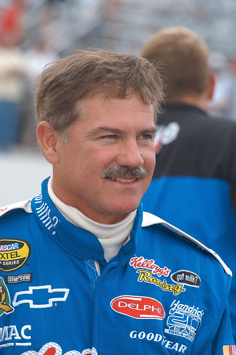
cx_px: 118
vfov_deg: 6.9
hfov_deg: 4.6
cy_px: 178
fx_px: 2955
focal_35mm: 300
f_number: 8
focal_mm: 200
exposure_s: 1/180
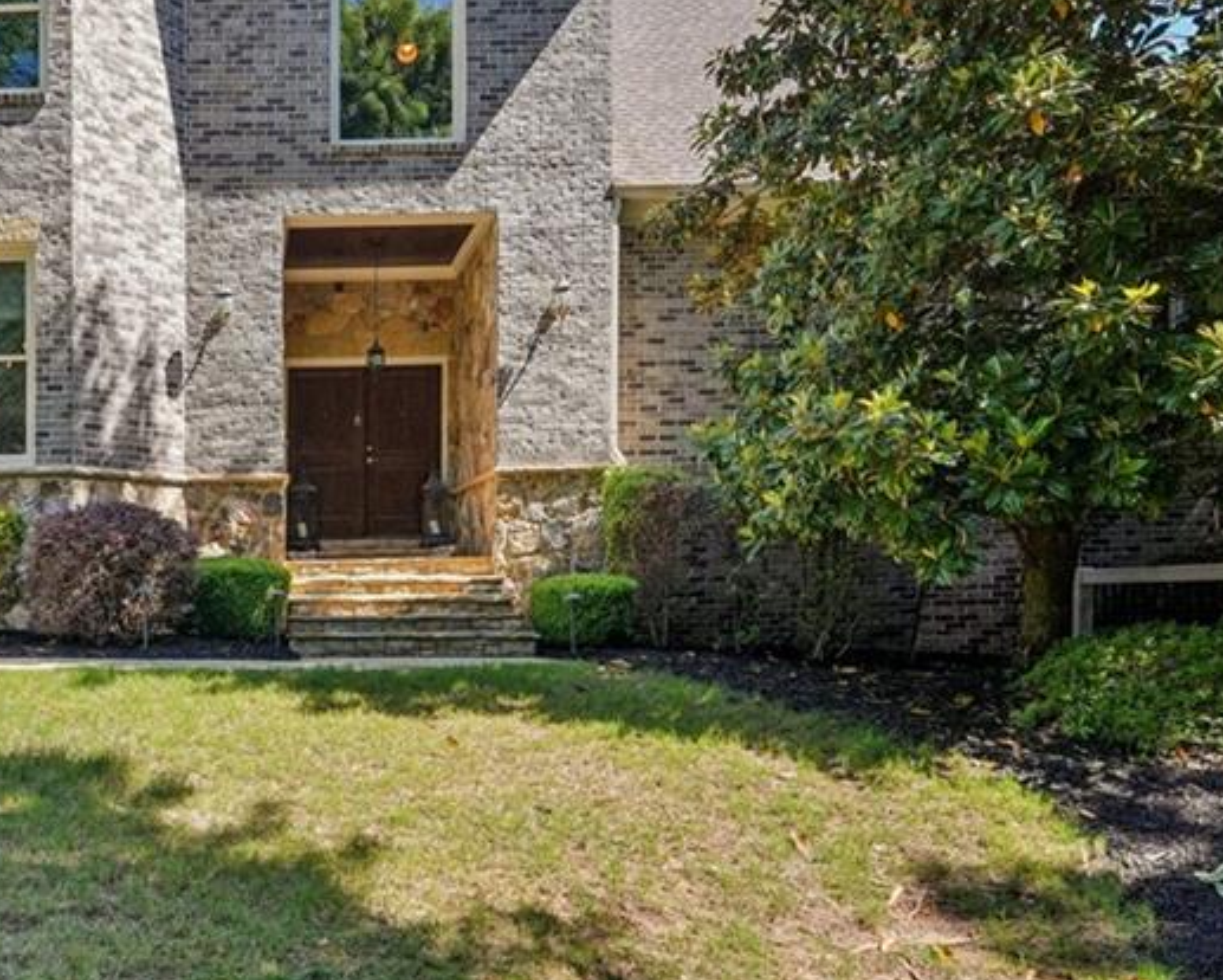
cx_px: 229
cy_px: 266
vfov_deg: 52.9
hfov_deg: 60.2
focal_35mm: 26
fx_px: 941
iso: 320
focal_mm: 14
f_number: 8
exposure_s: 1/200
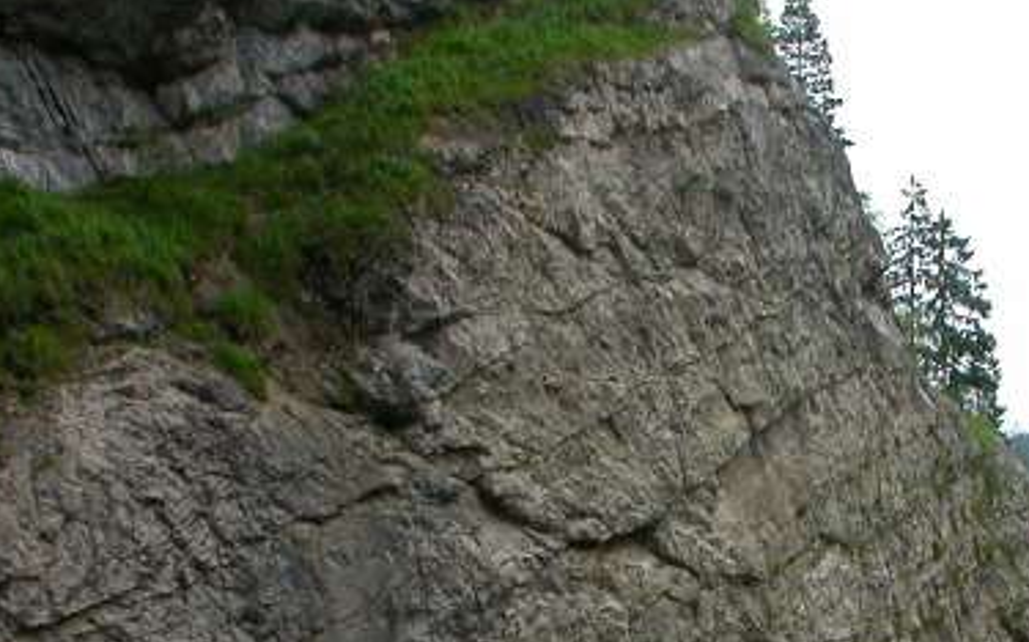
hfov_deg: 23.9
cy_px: 708
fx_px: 2411
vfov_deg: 14.8
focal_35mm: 86
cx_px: 719
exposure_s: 1/69.1
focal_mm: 7.85
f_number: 5.3
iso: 100
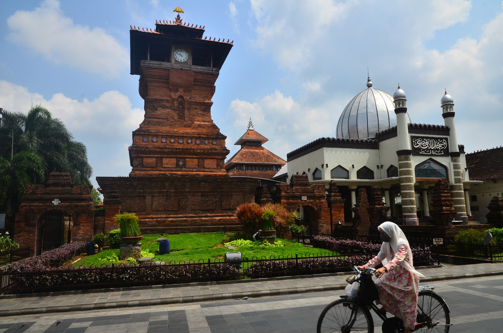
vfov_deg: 52.9
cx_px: 252
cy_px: 166
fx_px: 335
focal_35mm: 24
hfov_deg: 73.9
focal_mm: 16
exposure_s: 1/250
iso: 140
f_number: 13
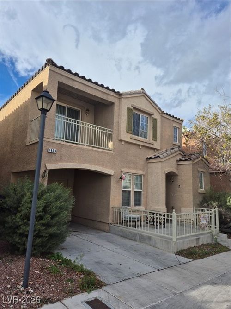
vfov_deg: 73.9
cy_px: 154
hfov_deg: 58.9
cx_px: 116
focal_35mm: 23
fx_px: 205
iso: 25
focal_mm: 5.4
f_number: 1.8
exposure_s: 1/1656
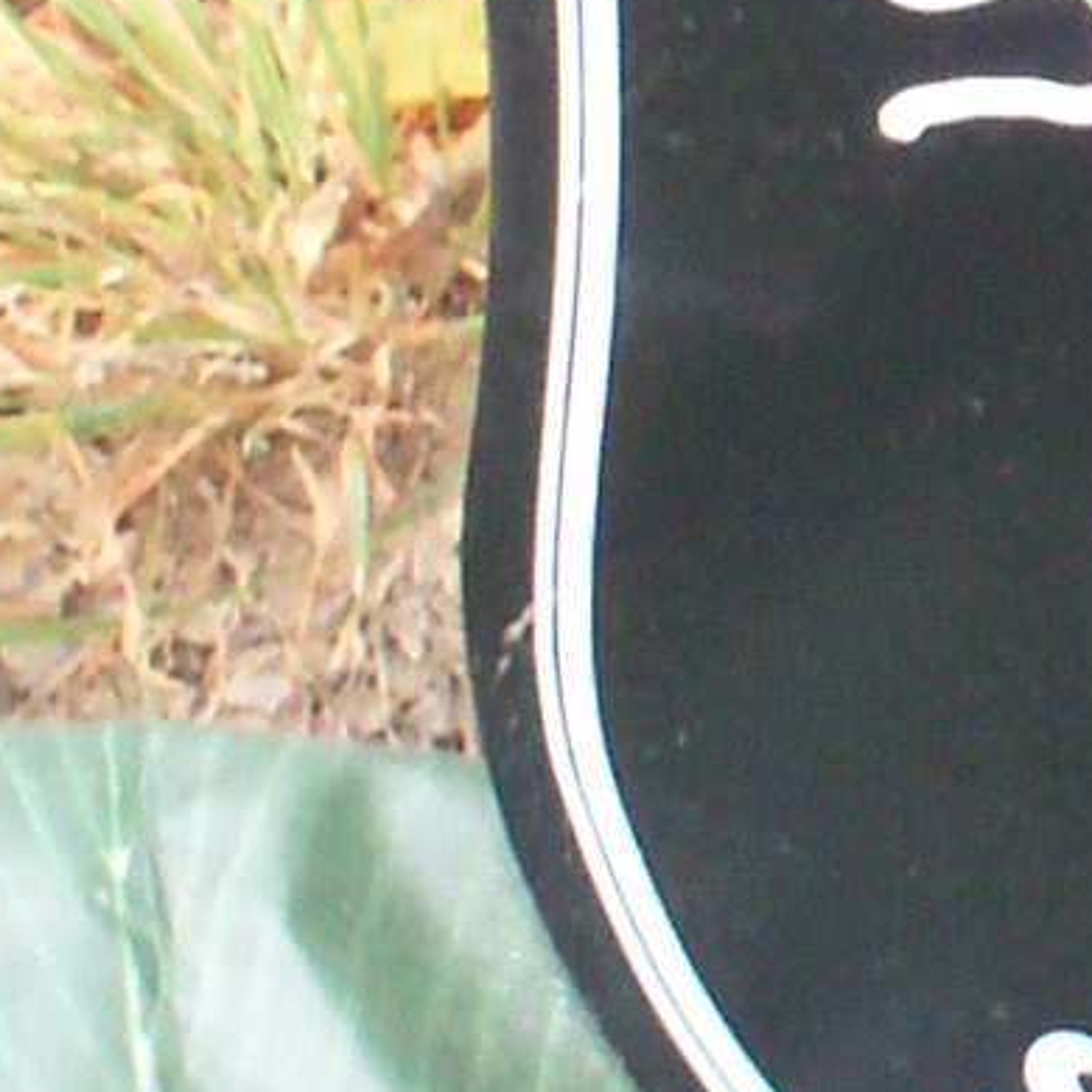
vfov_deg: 8.2
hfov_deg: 8.1
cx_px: 1870
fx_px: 7495
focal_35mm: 210
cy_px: -249
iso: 140
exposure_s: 1/60
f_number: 4.5
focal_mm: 6
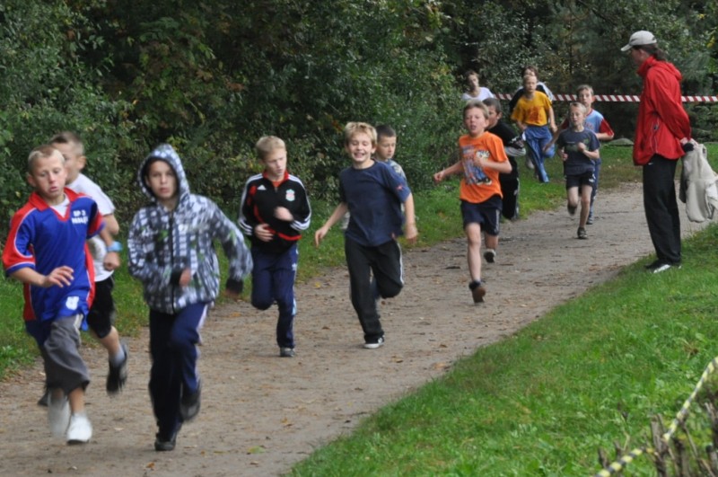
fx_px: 2539
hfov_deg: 16.1
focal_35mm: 128
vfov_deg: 10.7
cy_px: 238
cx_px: 359
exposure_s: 1/60
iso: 1000
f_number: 9
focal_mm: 85
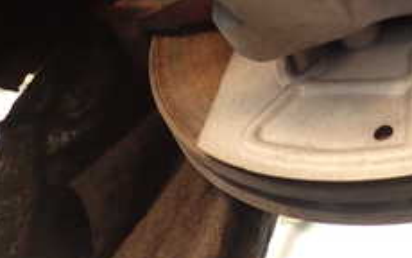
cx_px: 441
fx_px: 775
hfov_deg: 27.5
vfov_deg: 17.1
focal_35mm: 69
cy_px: -129
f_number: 2
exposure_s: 1/30
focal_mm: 4.5
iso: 200
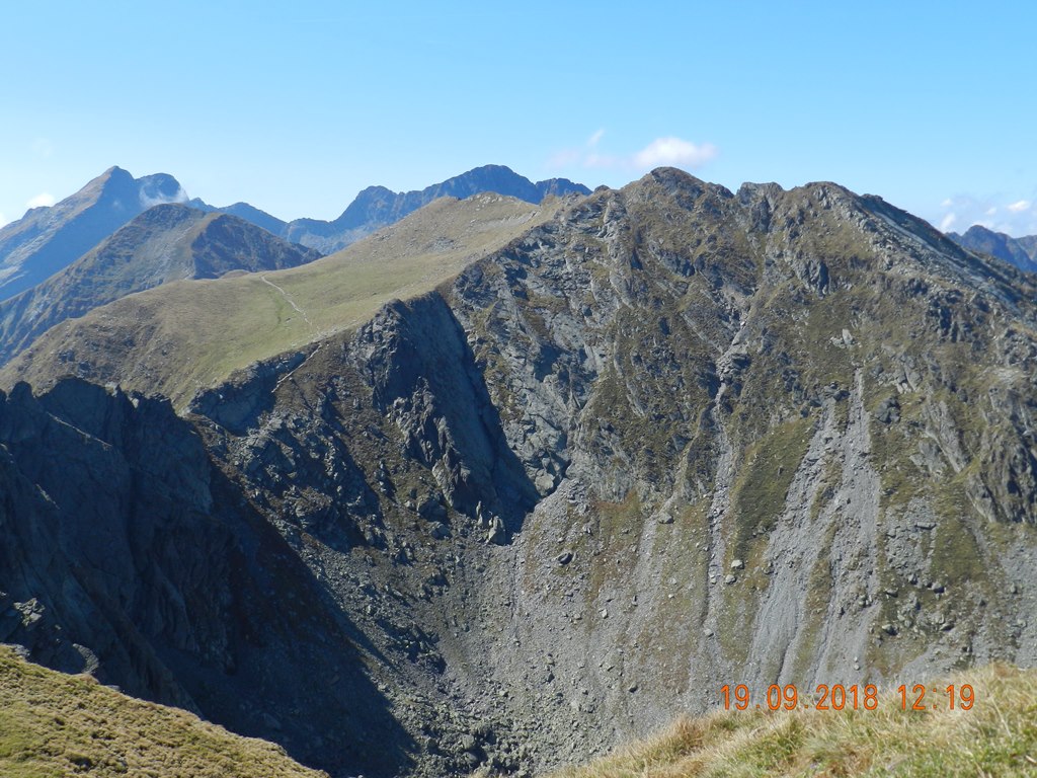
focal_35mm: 38
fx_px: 1138
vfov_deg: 37.7
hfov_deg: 49.0
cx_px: 518
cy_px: 389
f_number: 4
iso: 160
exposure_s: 1/1000
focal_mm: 6.7
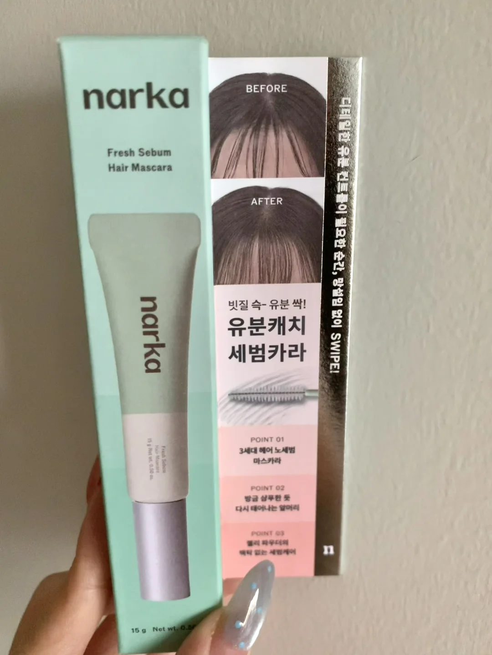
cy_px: 328
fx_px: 493
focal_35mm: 26
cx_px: 246
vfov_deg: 67.3
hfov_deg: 53.1
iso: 320
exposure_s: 1/60
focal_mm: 4.25
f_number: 1.8
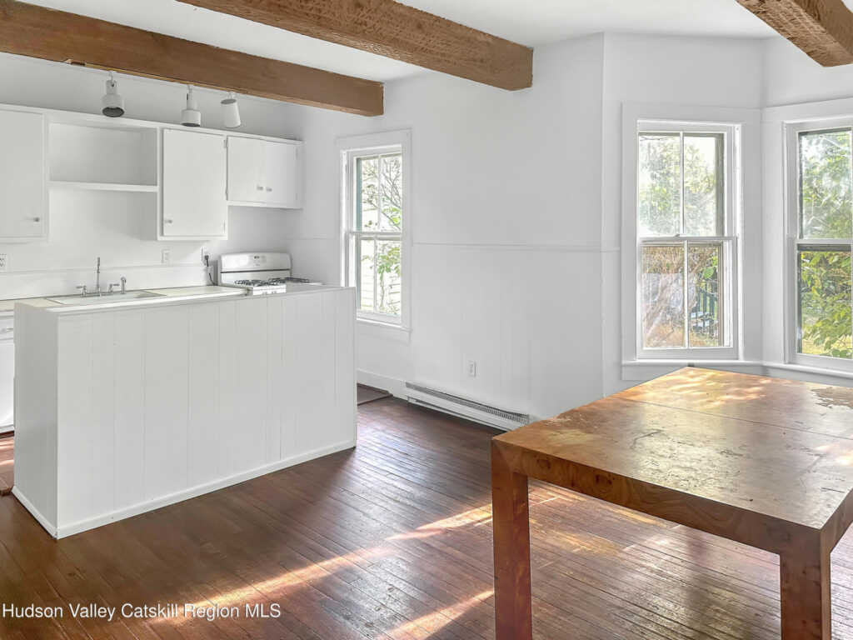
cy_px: 320
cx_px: 426
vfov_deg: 56.8
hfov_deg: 71.6
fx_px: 591
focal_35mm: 24
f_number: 1.8
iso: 200
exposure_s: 1/120
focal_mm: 6.86
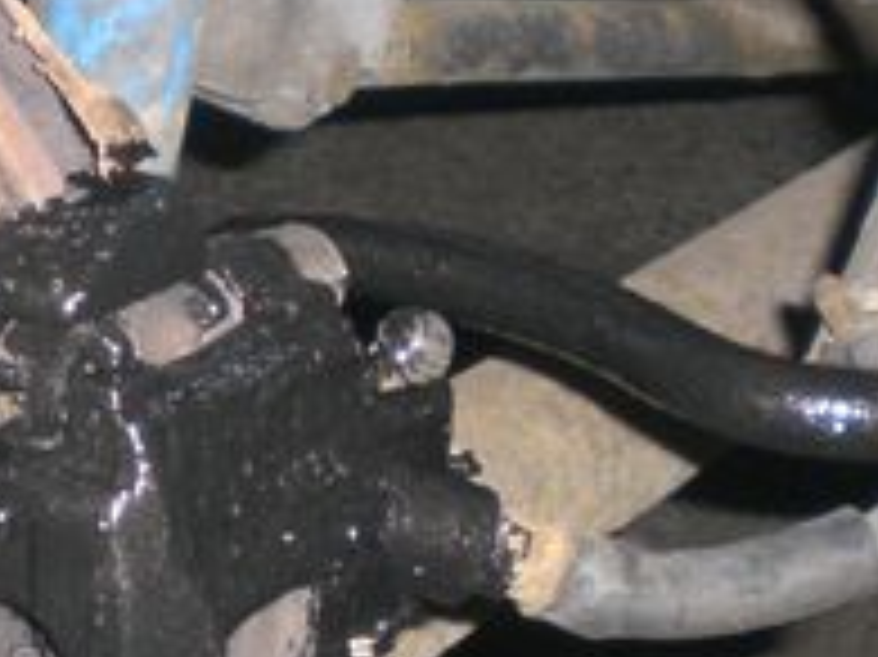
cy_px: 342
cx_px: 162
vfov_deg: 11.8
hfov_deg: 15.7
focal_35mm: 125
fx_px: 3169
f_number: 3.1
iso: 100
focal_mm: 6.3
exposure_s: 1/60
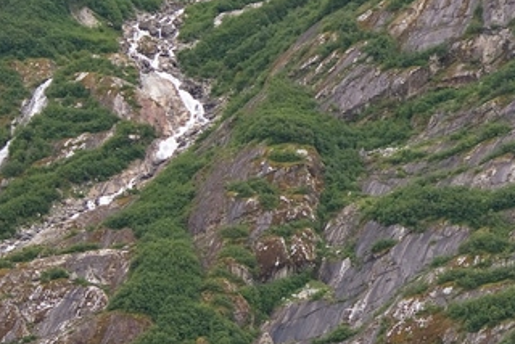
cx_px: 428
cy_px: 16
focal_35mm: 200
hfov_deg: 10.2
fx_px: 2864
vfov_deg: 6.9
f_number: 5
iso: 100
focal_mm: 50
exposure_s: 1/100
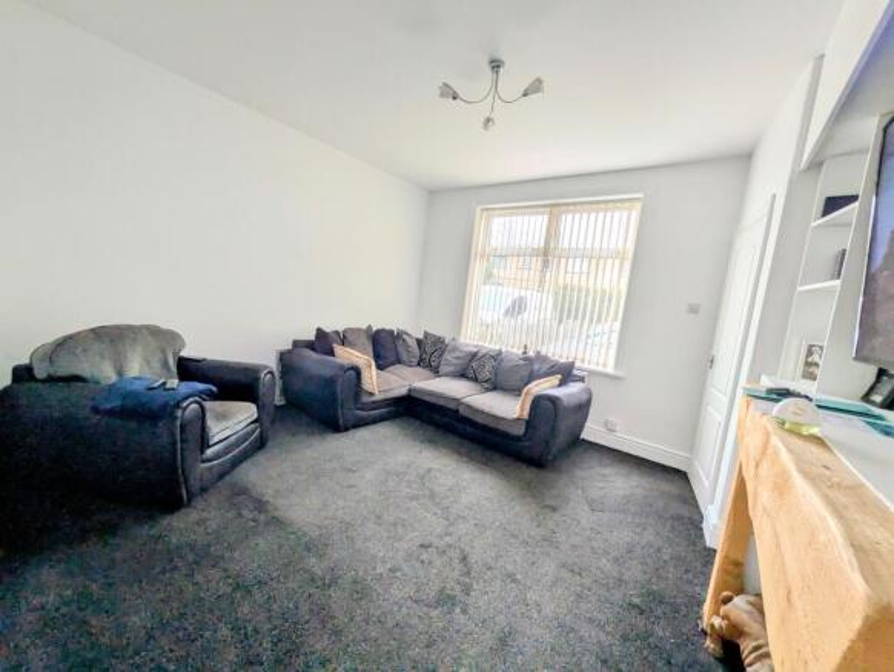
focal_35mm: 14
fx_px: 362
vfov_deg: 85.7
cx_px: 447
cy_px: 336
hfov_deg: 102.0
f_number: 2.2
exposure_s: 1/100
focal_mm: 1.83
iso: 89
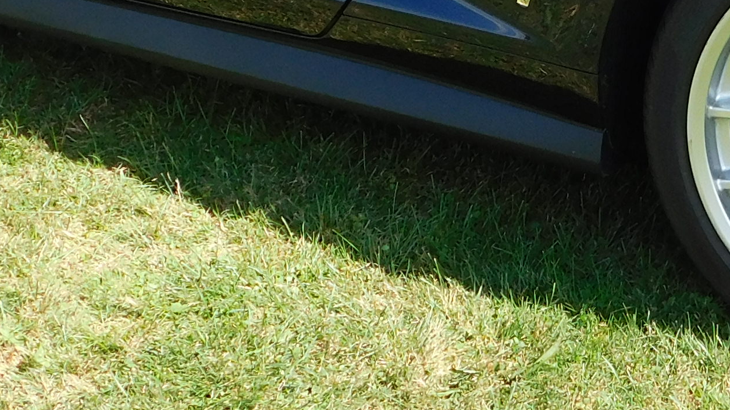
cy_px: 7
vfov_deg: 13.0
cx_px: 525
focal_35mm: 92
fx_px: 1781
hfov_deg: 23.0
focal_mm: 4
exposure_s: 1/640
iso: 125
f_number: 3
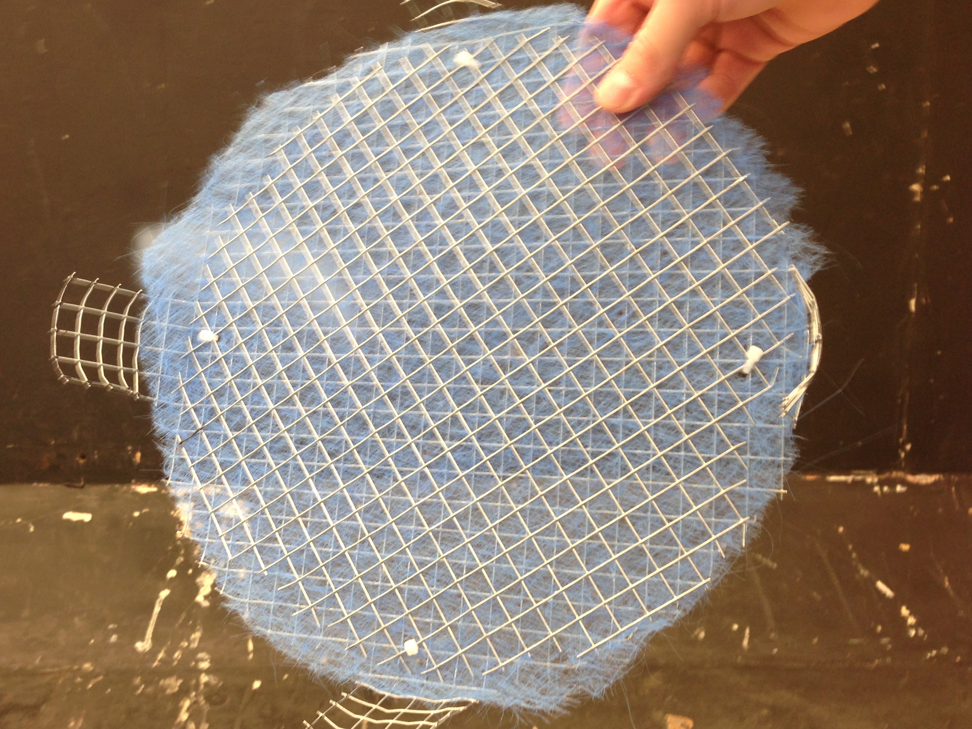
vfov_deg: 33.6
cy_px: 343
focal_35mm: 43
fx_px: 1207
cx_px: 386
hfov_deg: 43.6
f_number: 2.4
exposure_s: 1/20
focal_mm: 4.13
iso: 64
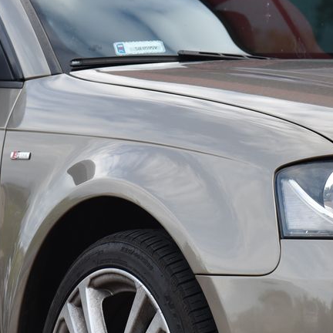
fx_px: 2634
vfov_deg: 7.2
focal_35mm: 242
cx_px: 189
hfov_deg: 7.2
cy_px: 173
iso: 500
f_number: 8
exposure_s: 1/200
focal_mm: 120
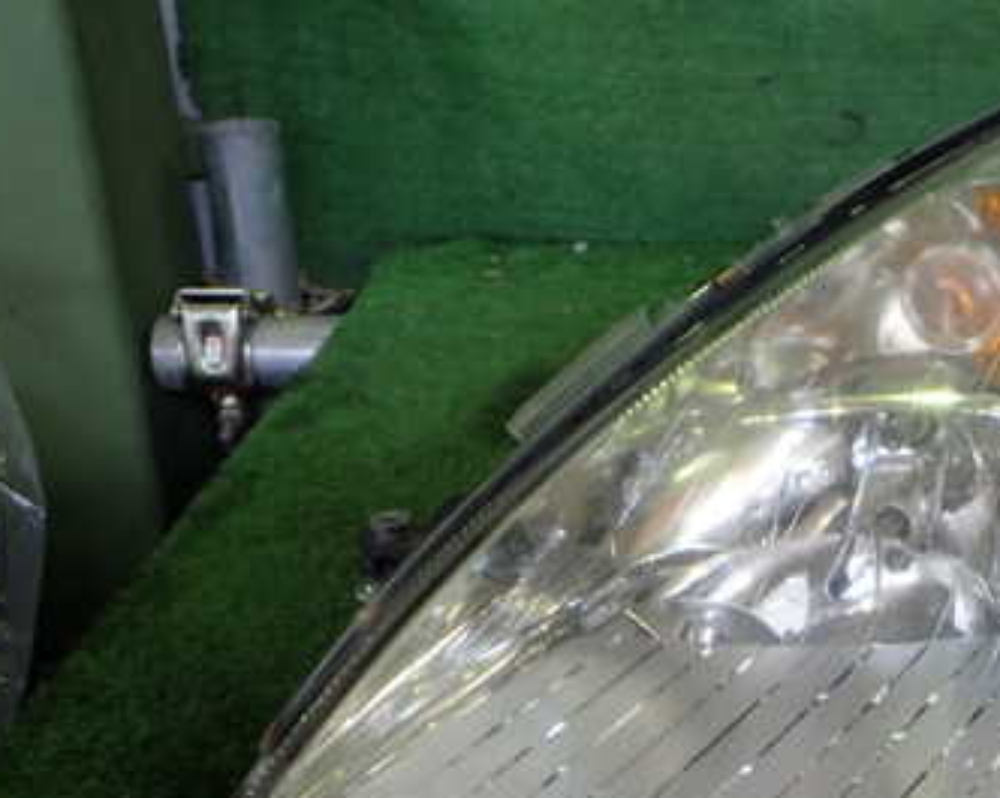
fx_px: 1567
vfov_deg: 28.4
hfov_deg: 33.8
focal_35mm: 53
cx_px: 864
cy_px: 533
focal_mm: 5.4
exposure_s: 1/40
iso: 200
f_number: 2.3
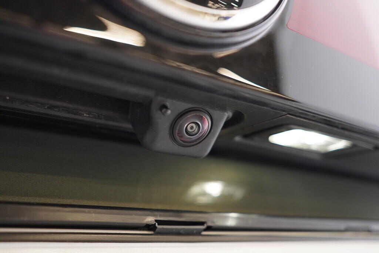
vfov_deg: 36.9
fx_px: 379
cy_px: 126
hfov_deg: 53.1
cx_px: 190
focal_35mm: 36
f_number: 2.8
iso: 320
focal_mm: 24
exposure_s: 1/40
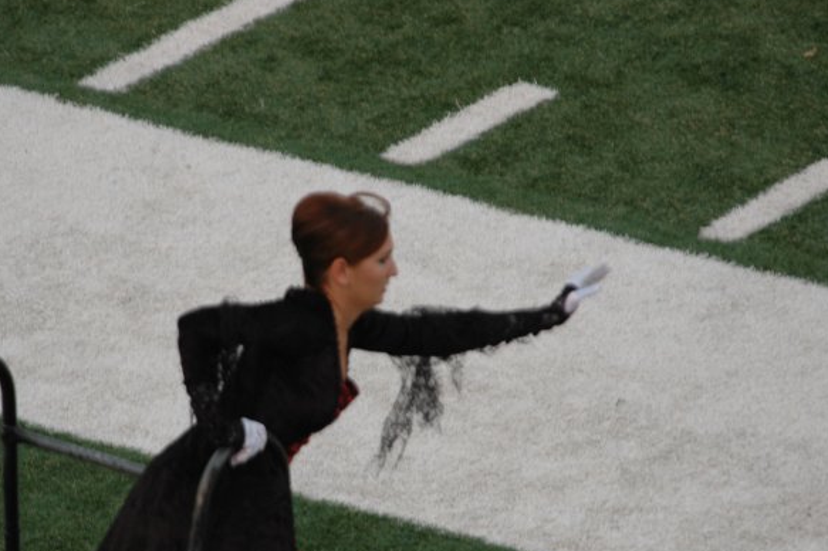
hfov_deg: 2.5
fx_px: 18918
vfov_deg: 1.7
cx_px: 334
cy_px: 348
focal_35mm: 823
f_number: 5.6
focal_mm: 400
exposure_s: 1/60
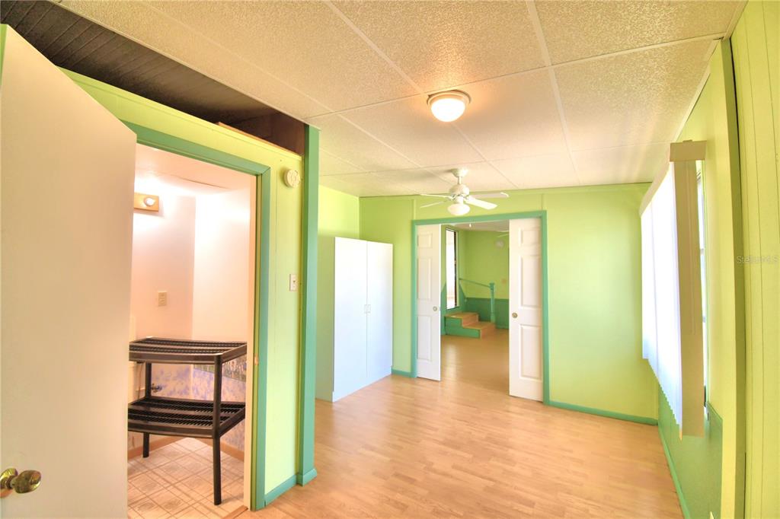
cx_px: 390
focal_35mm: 15
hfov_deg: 100.4
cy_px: 260
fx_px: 325
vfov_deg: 77.3
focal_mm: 10
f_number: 4.5
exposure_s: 1/100
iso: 400
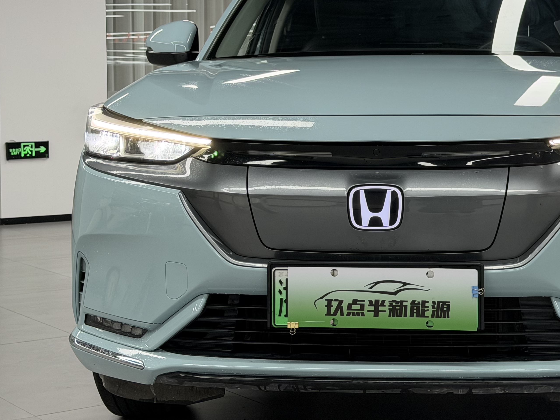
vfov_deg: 19.3
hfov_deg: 25.4
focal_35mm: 76
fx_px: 1229
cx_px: 400
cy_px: 152
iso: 64
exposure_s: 1/100
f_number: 1.78
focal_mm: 6.76
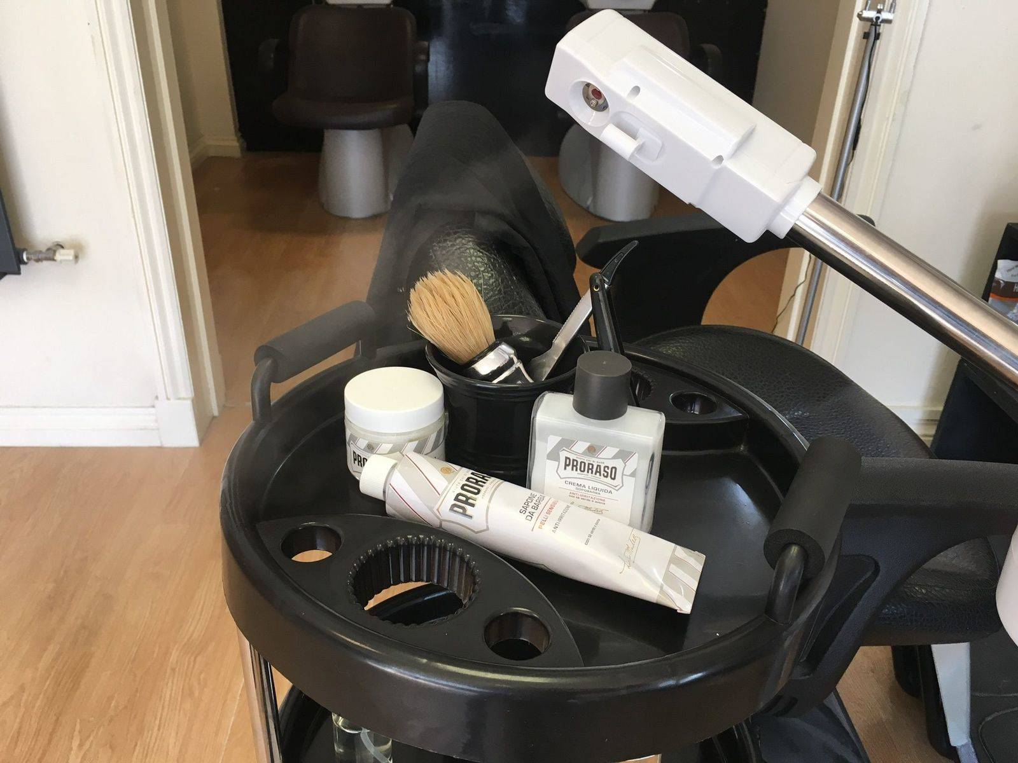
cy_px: 382
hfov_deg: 61.7
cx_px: 509
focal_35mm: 29
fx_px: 853
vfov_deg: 48.2
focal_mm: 4.15
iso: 32
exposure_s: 1/33
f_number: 2.2
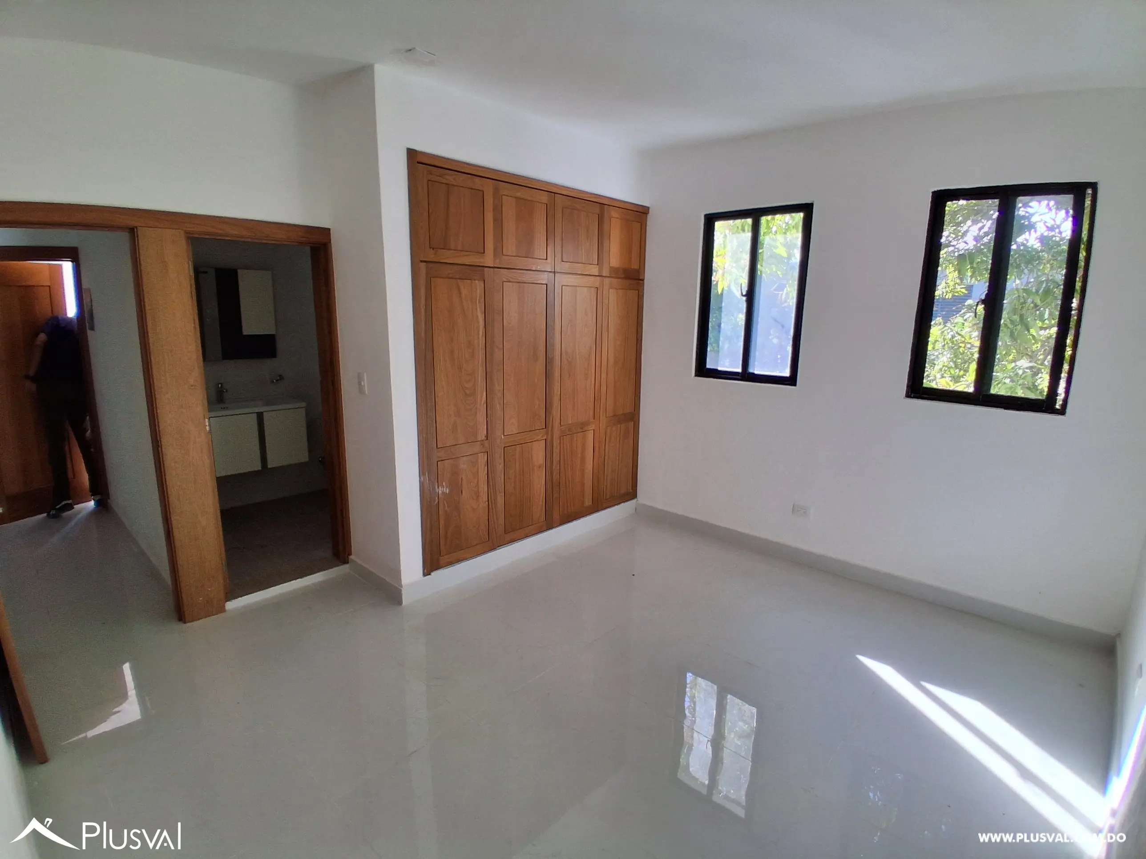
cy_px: 430
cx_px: 573
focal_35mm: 17
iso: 50
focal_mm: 1.4
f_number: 2.2
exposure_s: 1/120
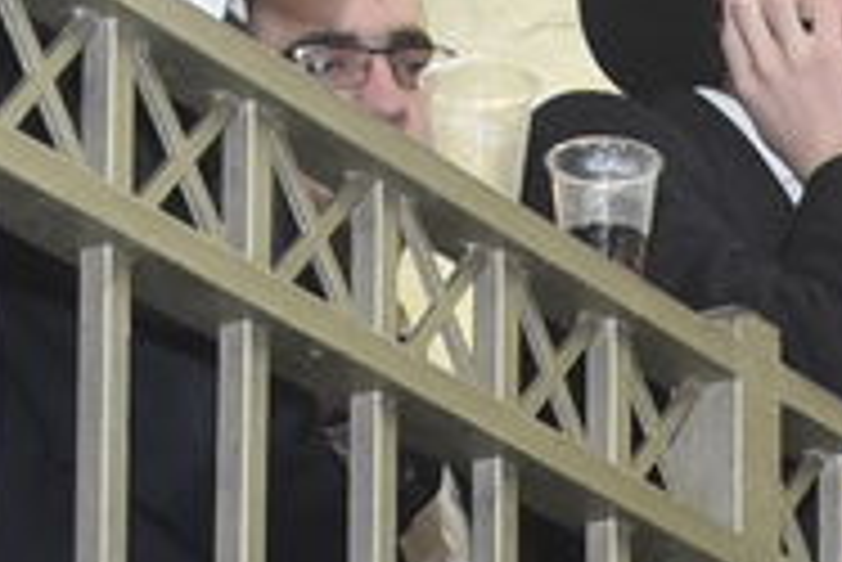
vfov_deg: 5.5
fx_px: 5594
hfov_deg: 8.4
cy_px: 1472
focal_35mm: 239
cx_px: 1252
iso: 3200
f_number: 5.6
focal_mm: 32
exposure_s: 1/125
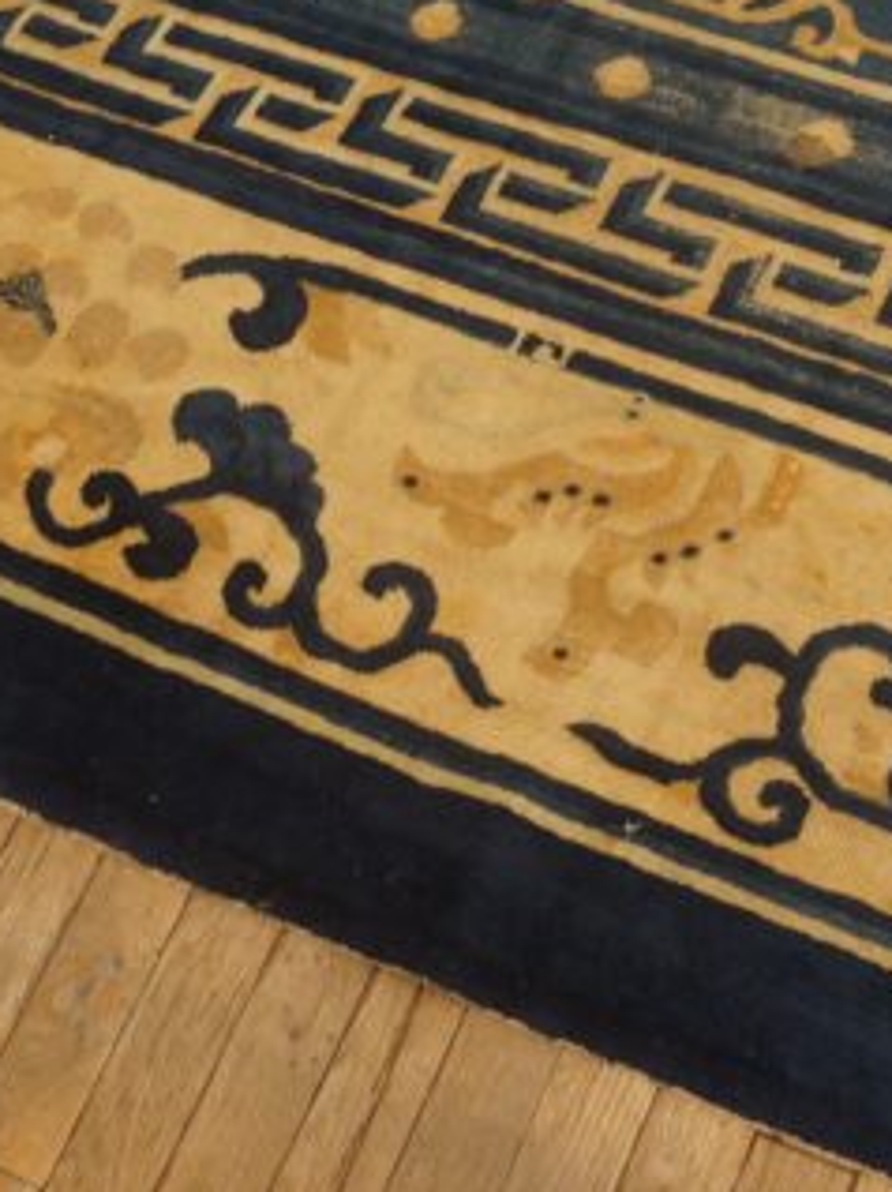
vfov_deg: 38.8
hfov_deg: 28.9
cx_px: 723
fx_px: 1686
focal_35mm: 49
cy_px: 485
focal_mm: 18
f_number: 4
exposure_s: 1/60
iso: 800
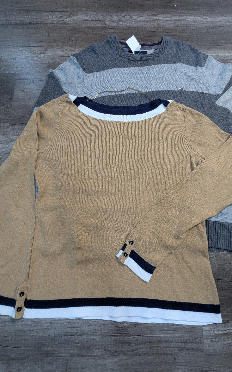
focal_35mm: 17
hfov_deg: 67.9
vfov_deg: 94.4
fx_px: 172
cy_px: 186
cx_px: 123
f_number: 2.2
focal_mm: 2.35
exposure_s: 1/100
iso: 158
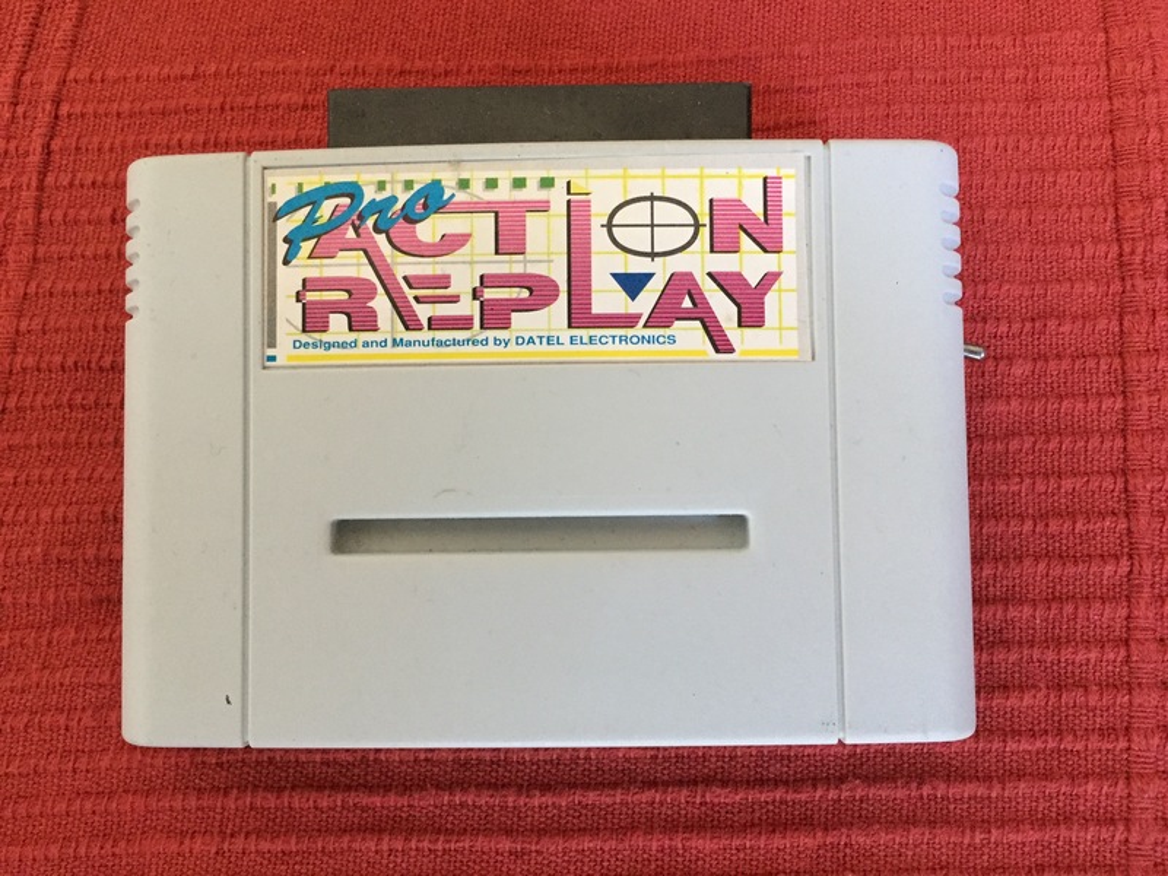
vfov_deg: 48.2
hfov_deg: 61.7
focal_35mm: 29
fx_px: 979
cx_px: 584
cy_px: 438
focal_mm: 4.15
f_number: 2.2
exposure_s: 1/25
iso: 250
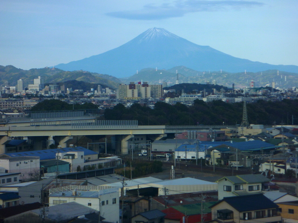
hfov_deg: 15.4
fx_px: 1102
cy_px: 112
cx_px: 149
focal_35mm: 128
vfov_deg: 11.6
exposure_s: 1/400
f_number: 5.9
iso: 80
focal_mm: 22.8
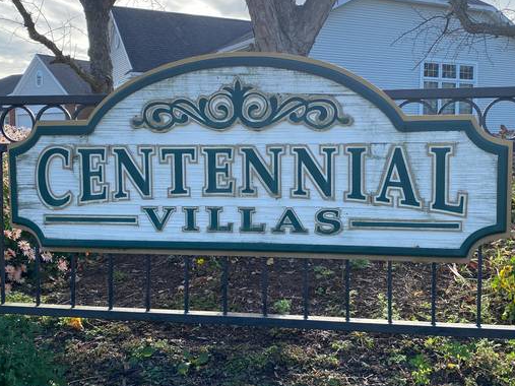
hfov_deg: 45.8
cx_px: 265
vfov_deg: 35.1
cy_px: 186
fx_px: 610
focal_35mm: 41
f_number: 1.8
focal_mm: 4.25
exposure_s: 1/1135
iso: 32
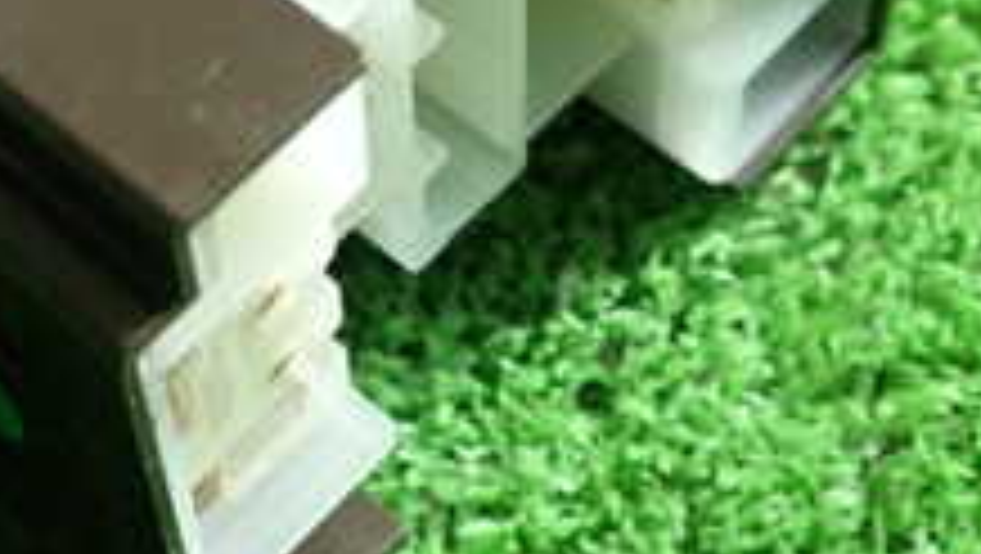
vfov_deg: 13.3
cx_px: 292
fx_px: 2343
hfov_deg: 23.5
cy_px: 27
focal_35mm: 90
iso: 200
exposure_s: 1/40
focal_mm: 5.4
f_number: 2.3
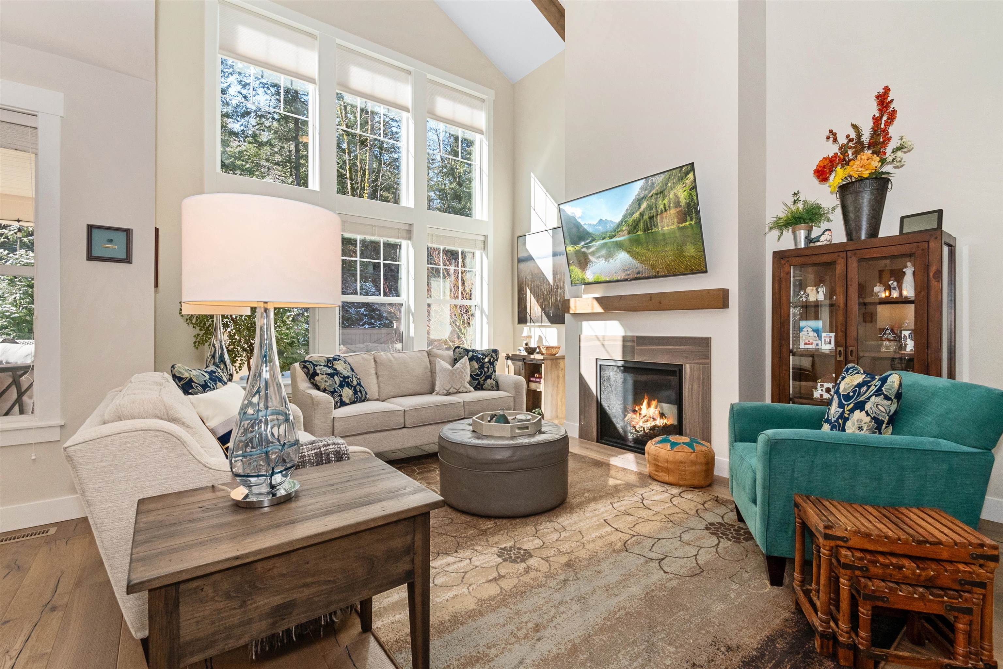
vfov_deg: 77.3
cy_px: 334
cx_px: 502
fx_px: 418
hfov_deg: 100.4
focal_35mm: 15
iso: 250
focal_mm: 10
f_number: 9
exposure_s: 1/125
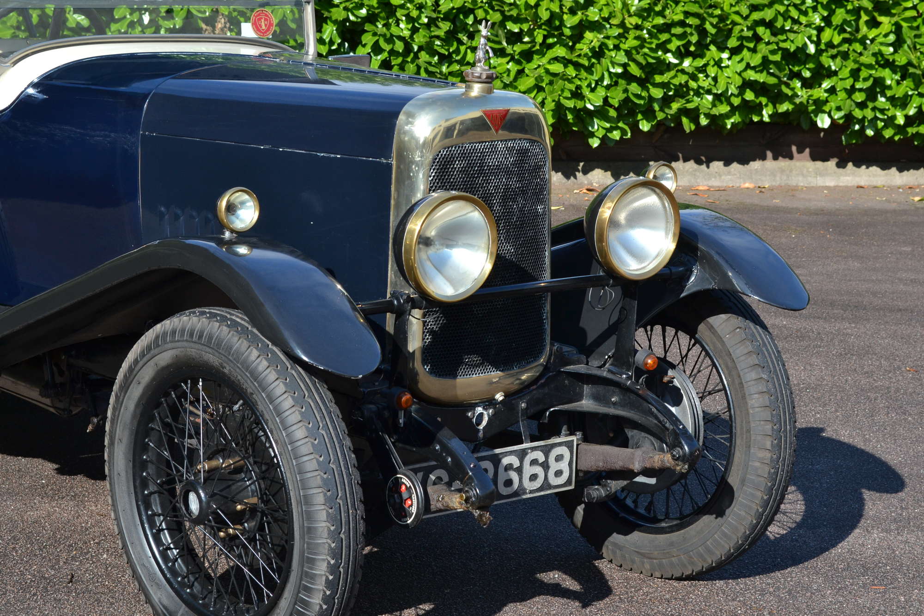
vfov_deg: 16.6
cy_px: 308
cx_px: 462
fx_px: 2117
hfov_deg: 24.6
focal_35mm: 82
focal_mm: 55
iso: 400
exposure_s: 1/320
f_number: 9
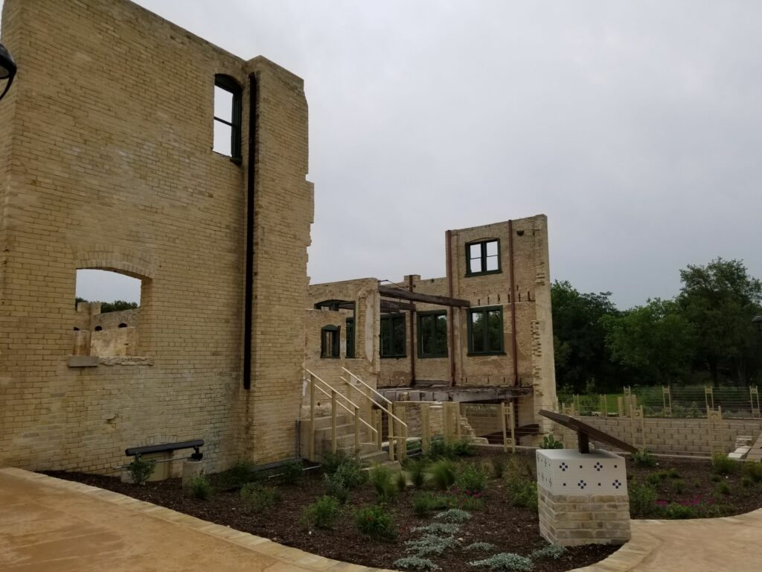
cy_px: 286
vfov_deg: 53.1
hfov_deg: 67.3
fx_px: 572
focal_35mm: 26
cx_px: 381
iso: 50
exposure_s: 1/1060
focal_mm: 4.3
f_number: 1.7
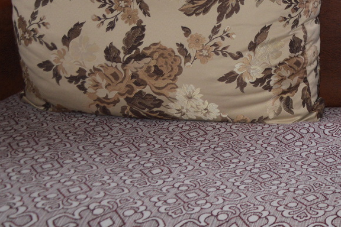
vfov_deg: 17.7
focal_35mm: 75
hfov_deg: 23.5
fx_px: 710
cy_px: -5
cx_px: 454
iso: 400
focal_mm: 18
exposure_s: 1/125
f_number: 4
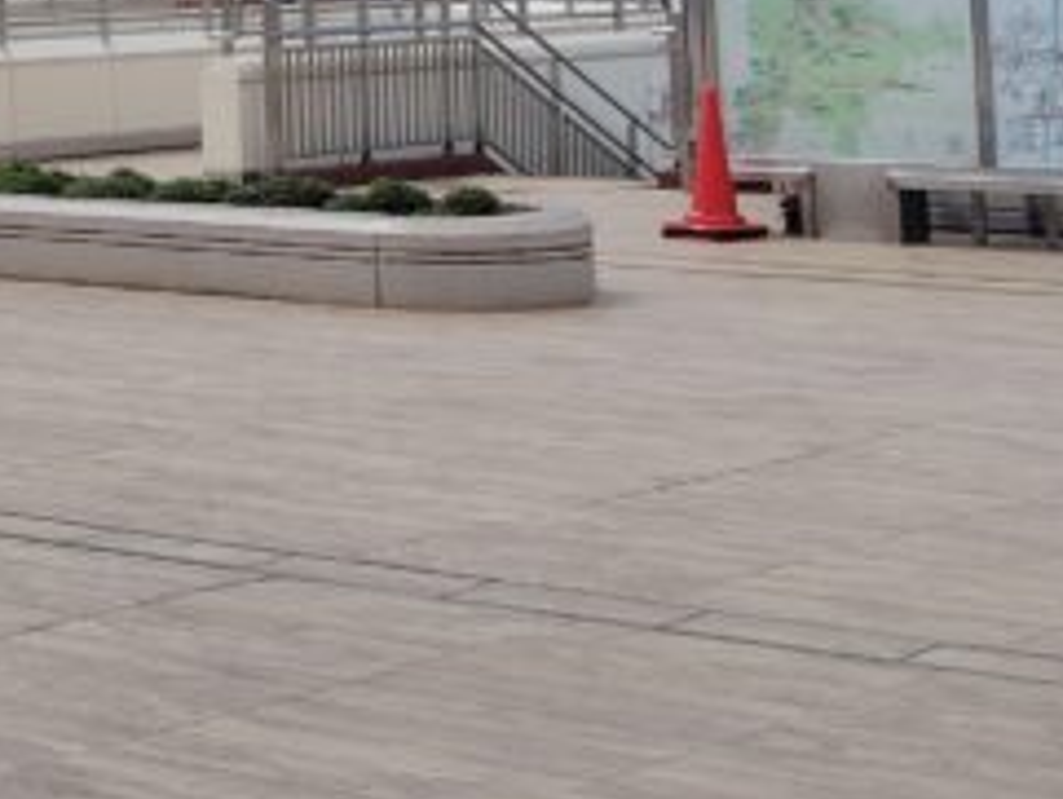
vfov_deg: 11.9
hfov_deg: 15.5
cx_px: -441
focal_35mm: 119
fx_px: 3656
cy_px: -382
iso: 50
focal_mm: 4.22
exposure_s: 1/1042
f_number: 1.8
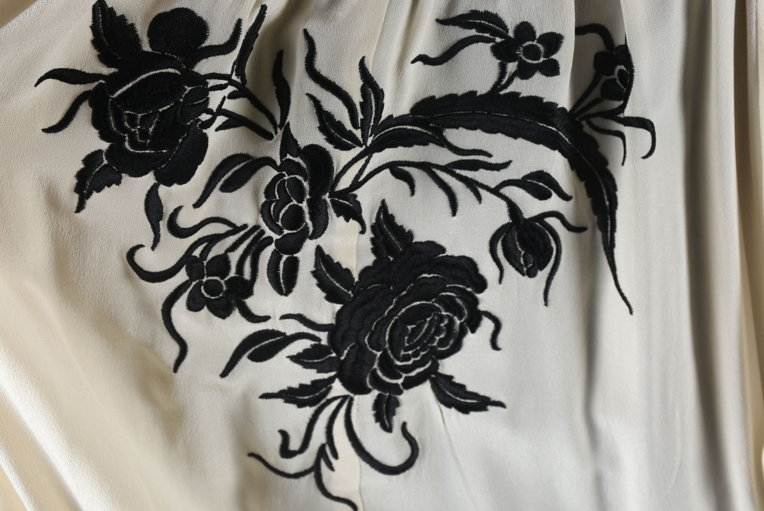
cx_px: 382
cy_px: 256
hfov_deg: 24.2
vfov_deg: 16.3
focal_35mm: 84
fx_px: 1784
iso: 200
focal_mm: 56
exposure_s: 1/125
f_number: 11
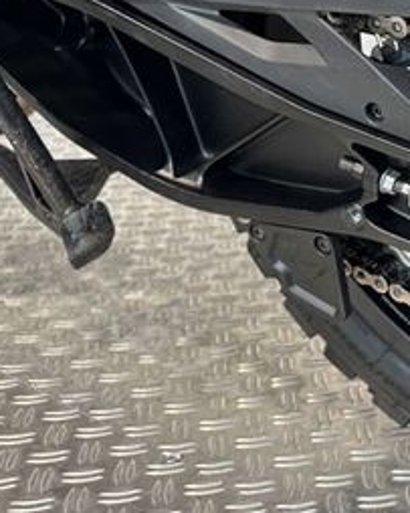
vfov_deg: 30.9
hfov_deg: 22.8
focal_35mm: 59
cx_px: 539
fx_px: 895
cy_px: 83
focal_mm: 6.86
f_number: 1.78
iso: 200
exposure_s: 1/100
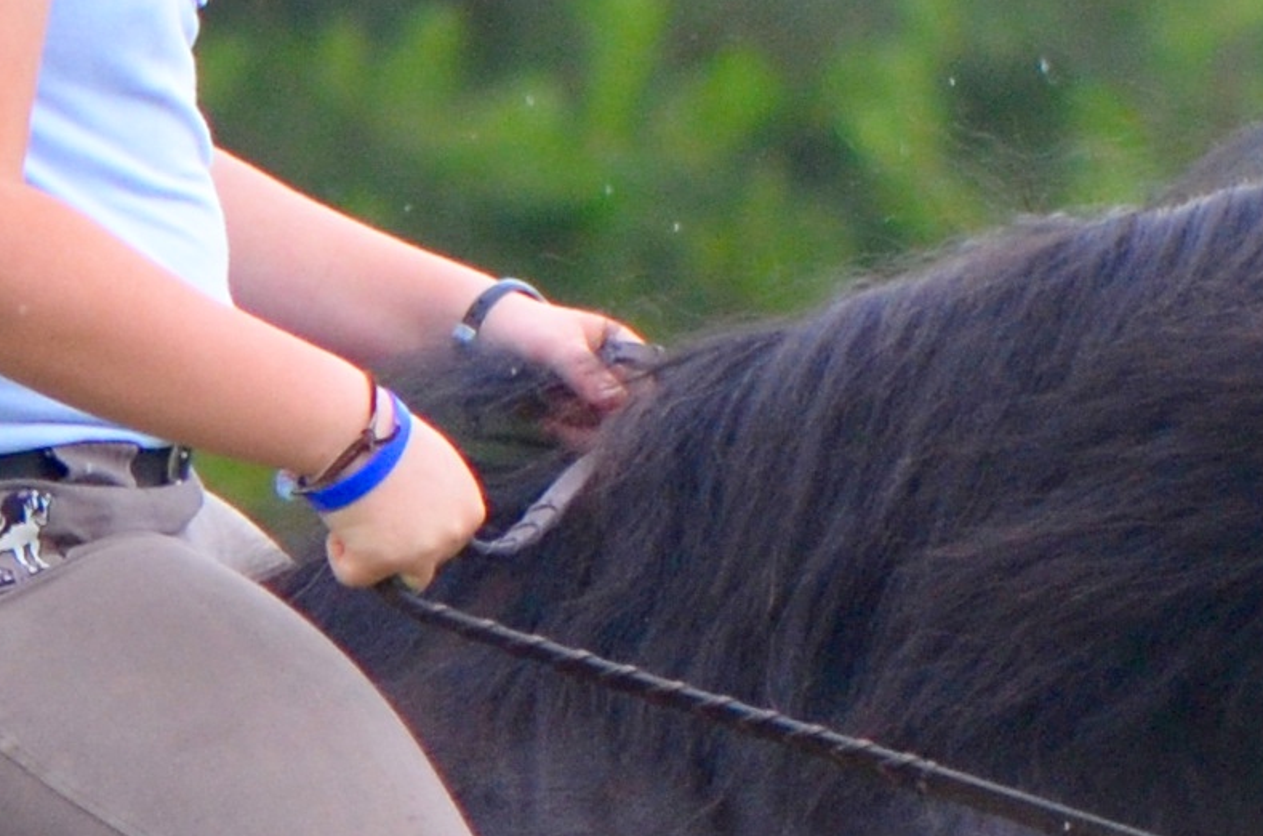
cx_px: -205
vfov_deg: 1.4
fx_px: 34443
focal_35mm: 984
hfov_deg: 2.1
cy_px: 1557
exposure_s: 1/1000
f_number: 4
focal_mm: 105
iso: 800
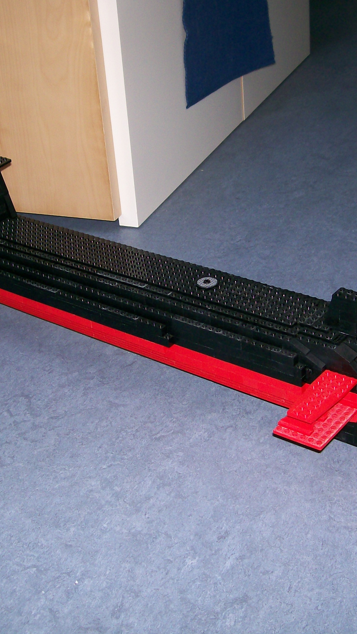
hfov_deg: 22.6
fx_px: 892
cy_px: 313
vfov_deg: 39.2
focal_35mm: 53
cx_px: 176
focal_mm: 6
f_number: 2.7
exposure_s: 1/64
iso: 80
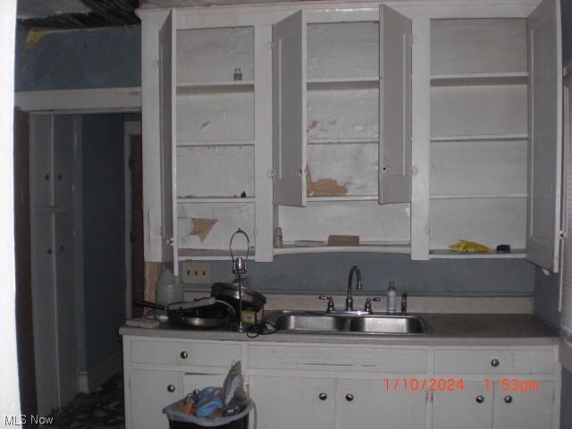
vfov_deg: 37.7
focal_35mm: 38
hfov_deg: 49.0
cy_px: 214
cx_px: 286
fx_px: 628
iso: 200
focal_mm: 6.3
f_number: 3.1
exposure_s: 1/60
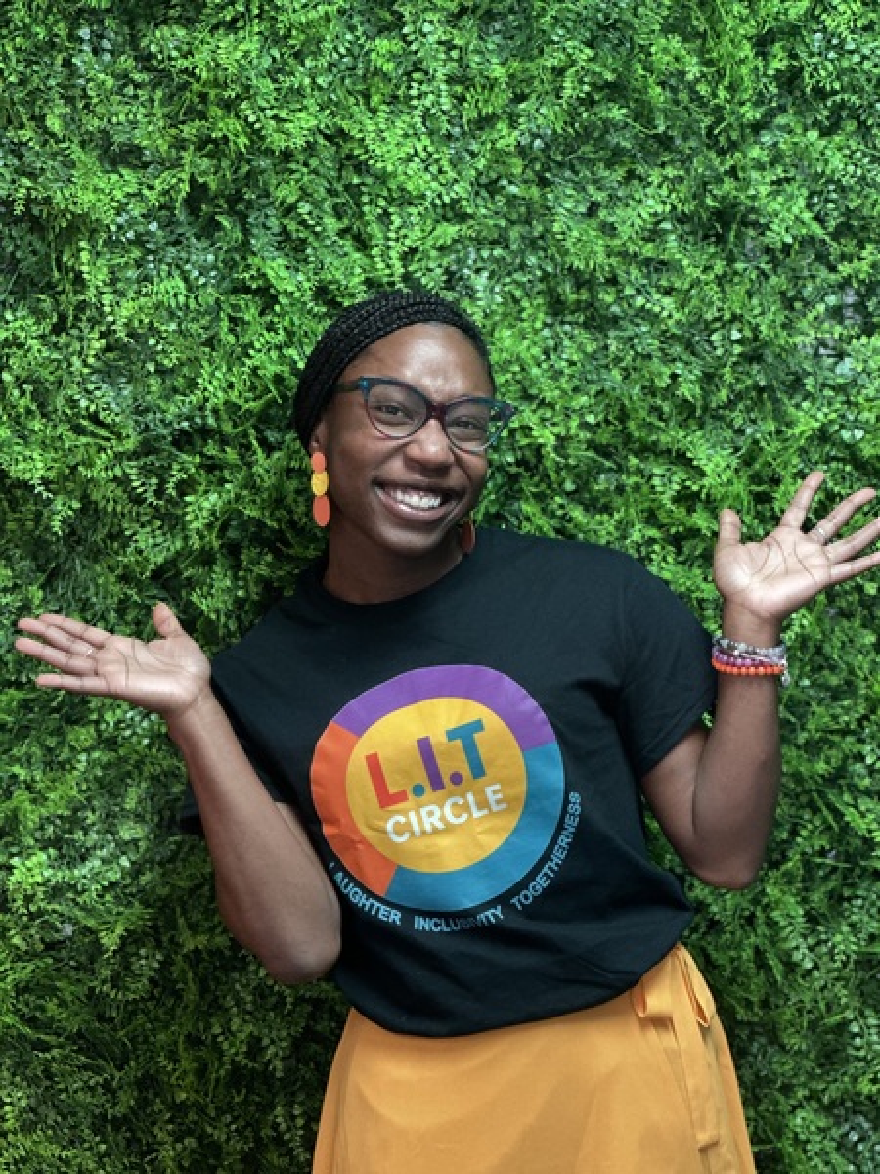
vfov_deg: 25.3
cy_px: 587
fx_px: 2610
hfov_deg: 19.1
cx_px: 440
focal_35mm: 77
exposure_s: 1/15
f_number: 2.8
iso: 400
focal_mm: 9
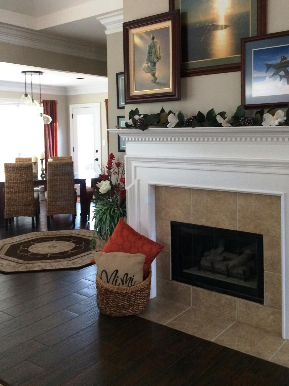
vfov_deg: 51.1
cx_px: 153
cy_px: 159
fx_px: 401
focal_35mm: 36
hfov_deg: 39.6
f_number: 2.2
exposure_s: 1/20
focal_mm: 4.15
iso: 320
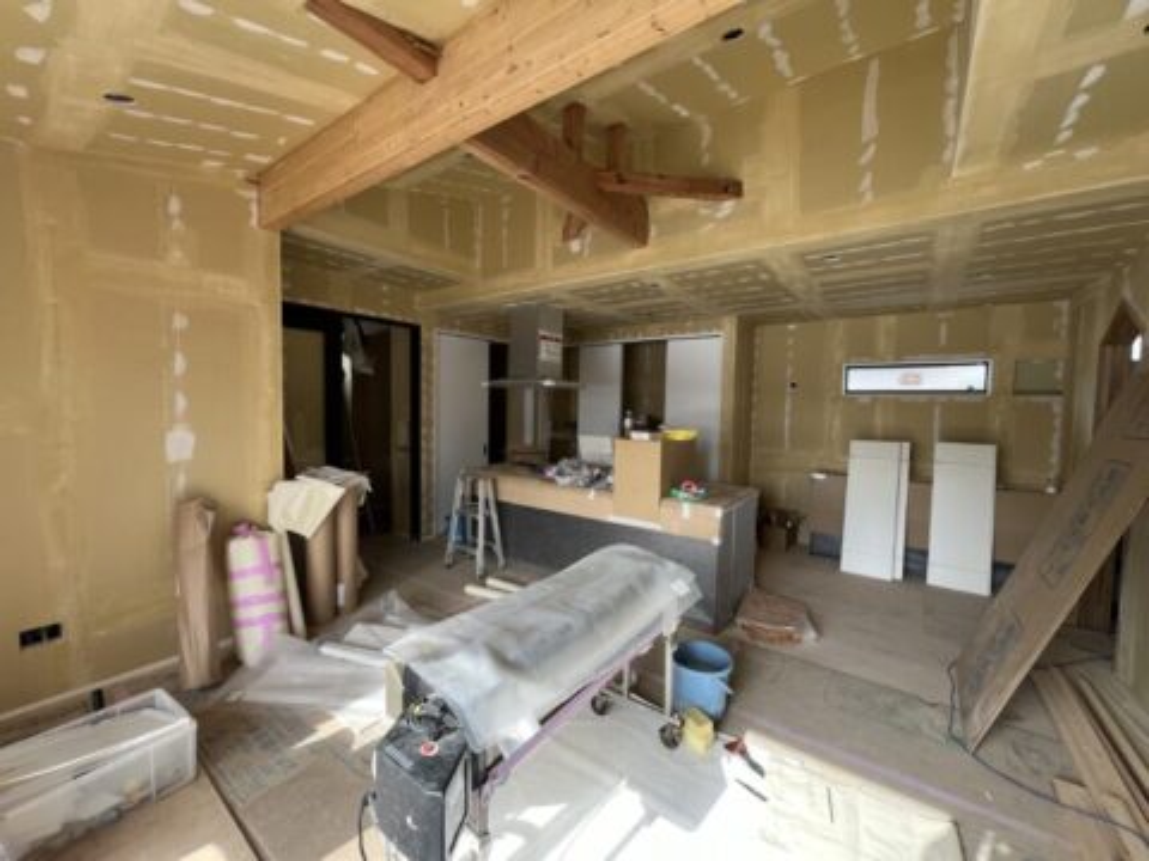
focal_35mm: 13
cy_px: 430
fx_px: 432
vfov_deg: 89.9
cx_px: 574
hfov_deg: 106.2
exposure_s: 1/99
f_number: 1.8
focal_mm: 1.57
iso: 50
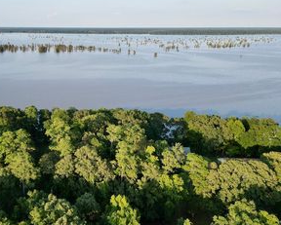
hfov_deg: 50.3
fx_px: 291
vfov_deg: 42.3
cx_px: 87
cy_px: 117
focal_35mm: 35
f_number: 1.7
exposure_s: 1/1000
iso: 100
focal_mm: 6.72
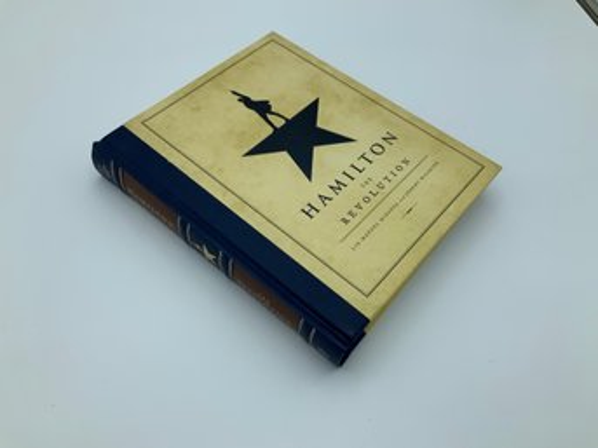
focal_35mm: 29
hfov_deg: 61.7
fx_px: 501
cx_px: 299
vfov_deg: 48.2
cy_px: 224
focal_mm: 3
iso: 16
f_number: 1.8
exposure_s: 1/574
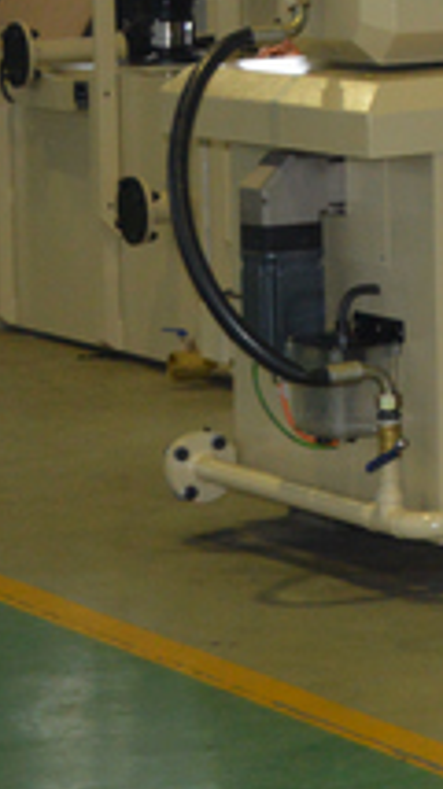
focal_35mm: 188
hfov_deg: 6.0
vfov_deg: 11.3
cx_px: 1299
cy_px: -144
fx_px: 3935
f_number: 4.8
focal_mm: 32
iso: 720
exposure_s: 1/60
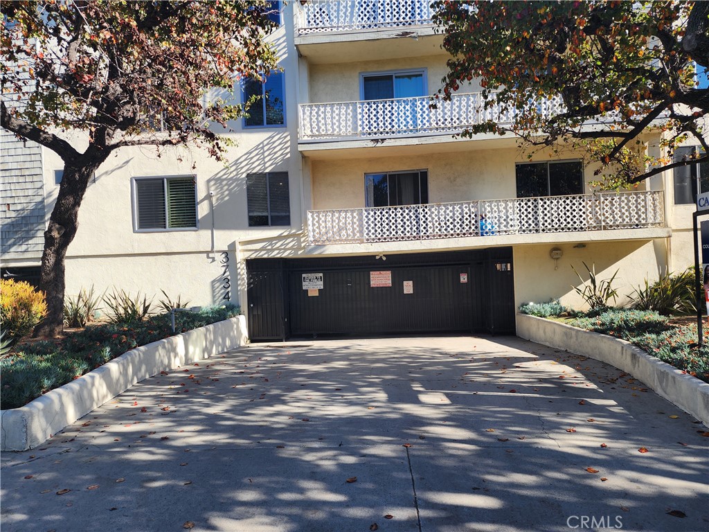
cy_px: 266
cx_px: 354
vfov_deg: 58.9
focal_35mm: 23
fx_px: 471
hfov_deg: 73.9
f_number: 1.8
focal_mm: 6.4
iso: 12
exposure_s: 1/437
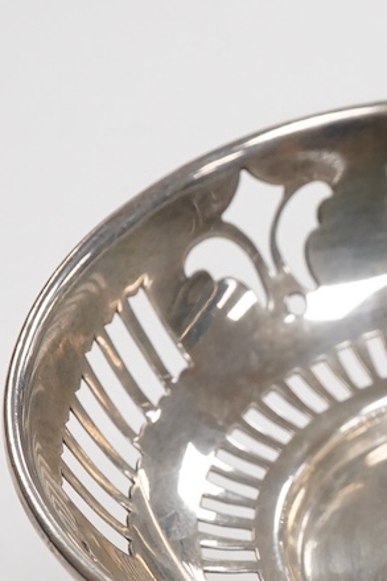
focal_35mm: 115
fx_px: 1856
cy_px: 566
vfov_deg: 17.4
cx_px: 491
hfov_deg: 11.6
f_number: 16
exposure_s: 1/100
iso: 2500
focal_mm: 30
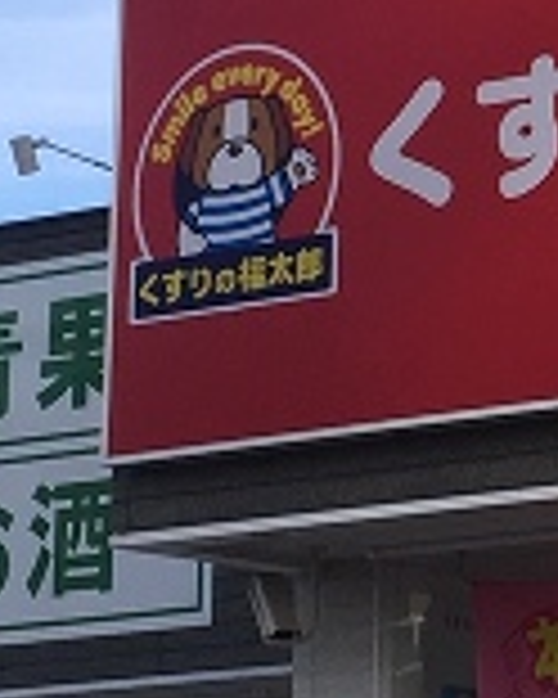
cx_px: 1130
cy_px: 279
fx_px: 3592
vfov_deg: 11.1
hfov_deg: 8.4
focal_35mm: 174
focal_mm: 4.15
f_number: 2.2
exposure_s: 1/1131
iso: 25
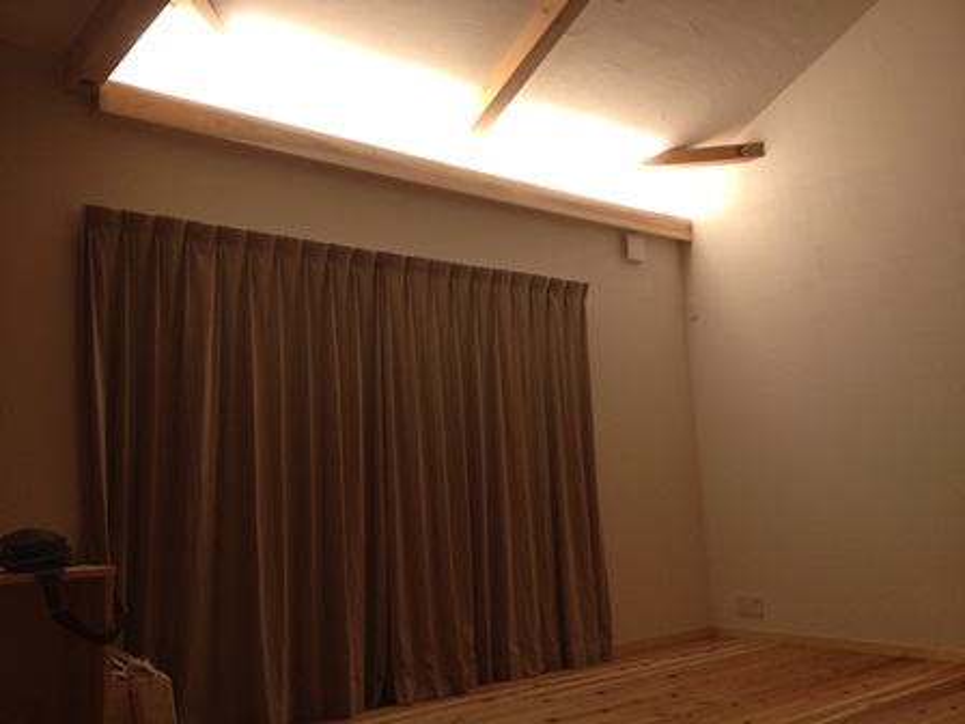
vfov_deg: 40.7
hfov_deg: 52.6
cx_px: 482
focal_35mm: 35
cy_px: 362
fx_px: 976
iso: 125
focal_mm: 4.28
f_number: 2.4
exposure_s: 1/20
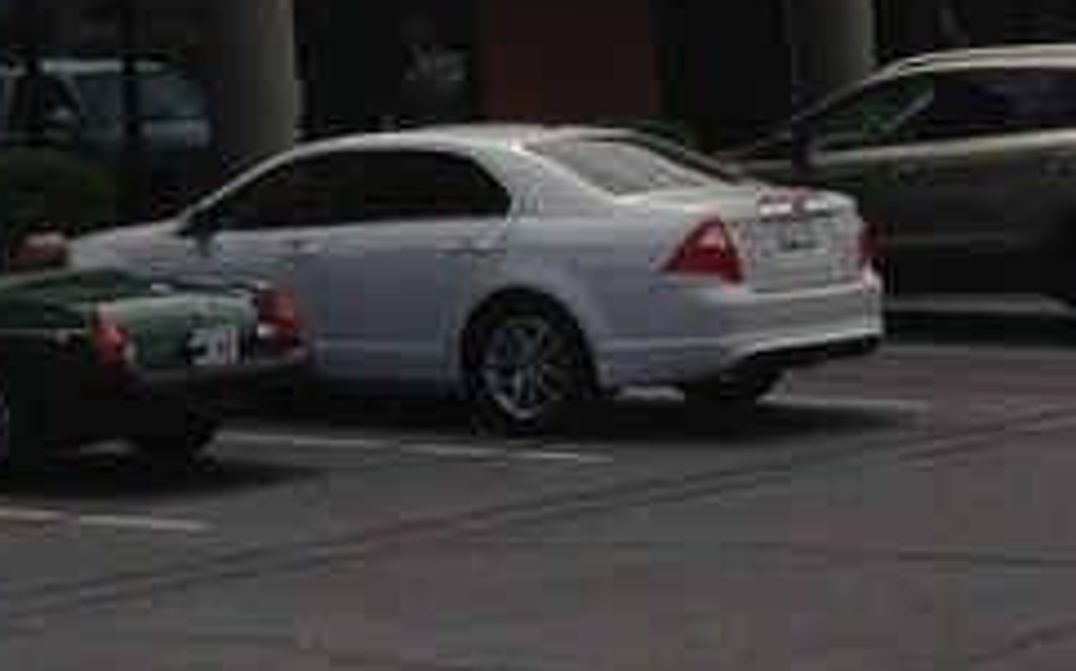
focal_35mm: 139
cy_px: -62
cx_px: -205
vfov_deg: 9.3
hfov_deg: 14.6
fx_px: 4074
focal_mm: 4.13
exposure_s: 1/2710
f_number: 2.4
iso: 50
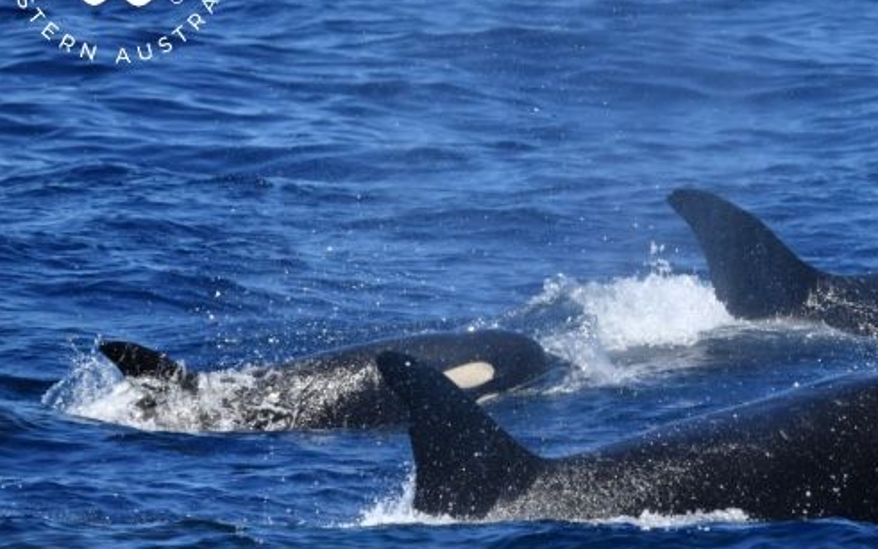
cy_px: 307
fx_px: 16704
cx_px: 713
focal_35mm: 698
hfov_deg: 3.0
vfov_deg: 1.9
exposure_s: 1/8000
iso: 1000
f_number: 6
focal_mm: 420
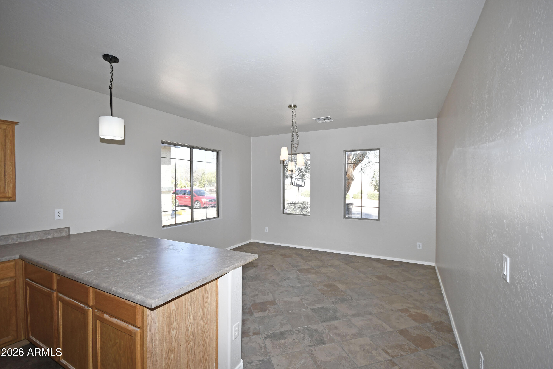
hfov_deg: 96.7
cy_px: 184
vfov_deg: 73.7
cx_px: 276
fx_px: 246
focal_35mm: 16
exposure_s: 1/250
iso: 320
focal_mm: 11
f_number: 5.6
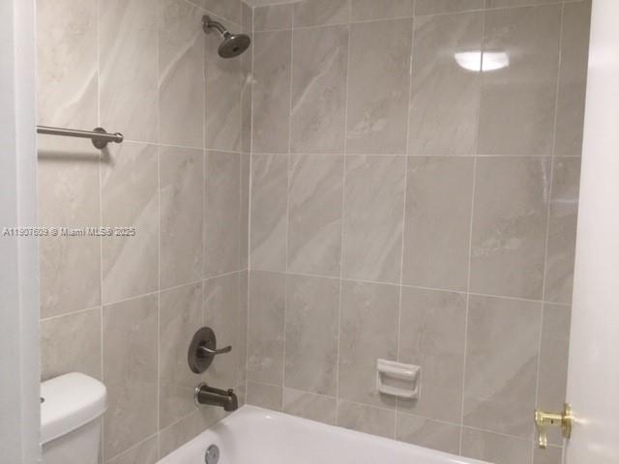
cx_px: 310
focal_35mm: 31
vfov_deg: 45.4
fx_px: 554
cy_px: 232
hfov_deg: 58.4
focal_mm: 3.3
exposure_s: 1/30
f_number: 2.4
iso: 64
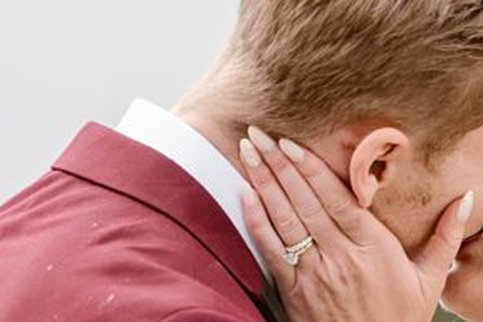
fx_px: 9552
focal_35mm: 712
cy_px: 319
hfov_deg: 2.9
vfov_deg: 1.9
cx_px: 506
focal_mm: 200
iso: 200
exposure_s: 1/500
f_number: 2.8
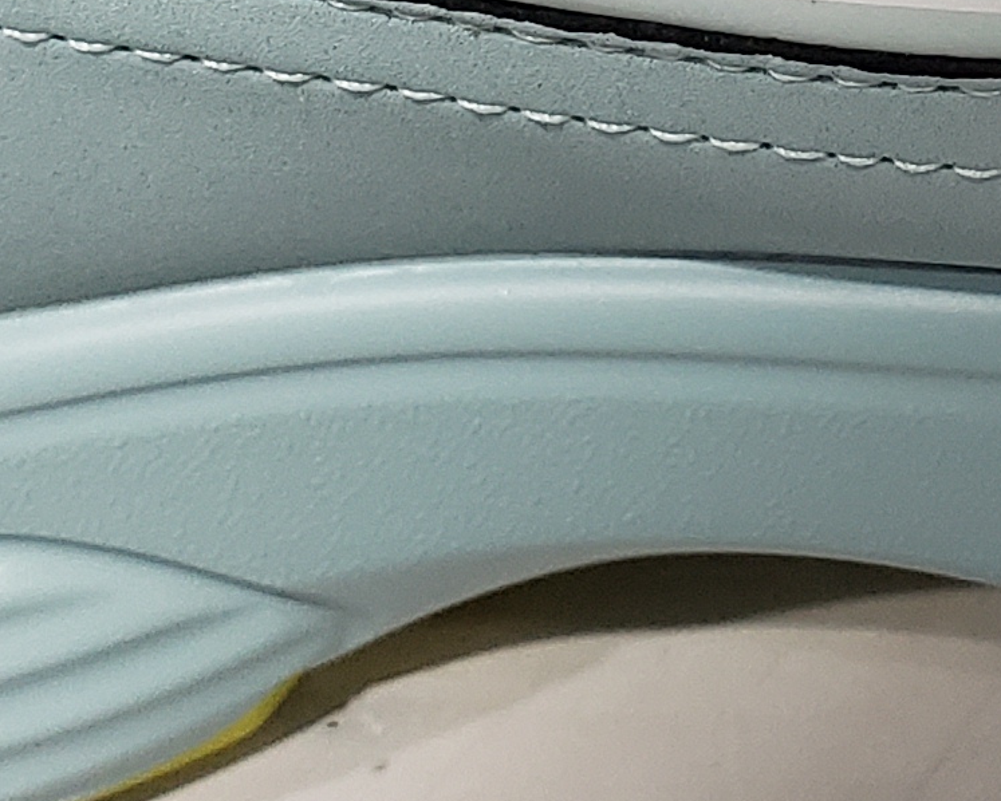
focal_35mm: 137
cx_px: 1061
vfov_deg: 11.0
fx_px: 4060
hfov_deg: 13.8
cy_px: -208
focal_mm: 4.3
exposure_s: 1/50
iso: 320
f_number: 2.4
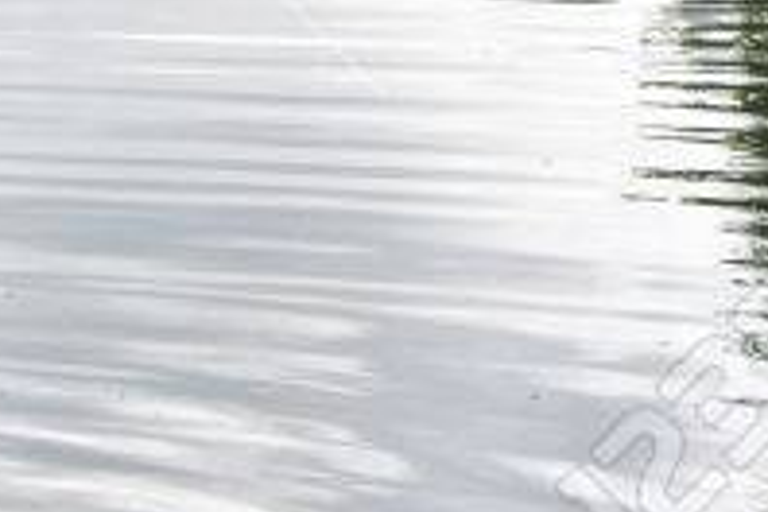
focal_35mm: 394
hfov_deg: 5.0
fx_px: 8405
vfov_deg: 3.5
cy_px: 279
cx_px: -1451
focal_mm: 60
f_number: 8
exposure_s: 1/250
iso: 100
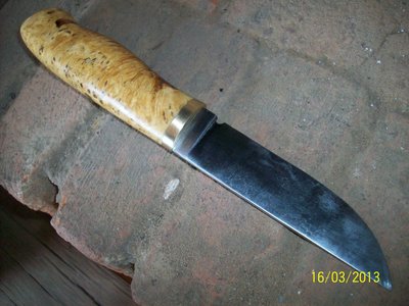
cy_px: 153
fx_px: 437
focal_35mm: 37
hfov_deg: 50.1
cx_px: 204
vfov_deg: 38.7
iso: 160
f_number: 2.8
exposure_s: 1/45
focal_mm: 6.2
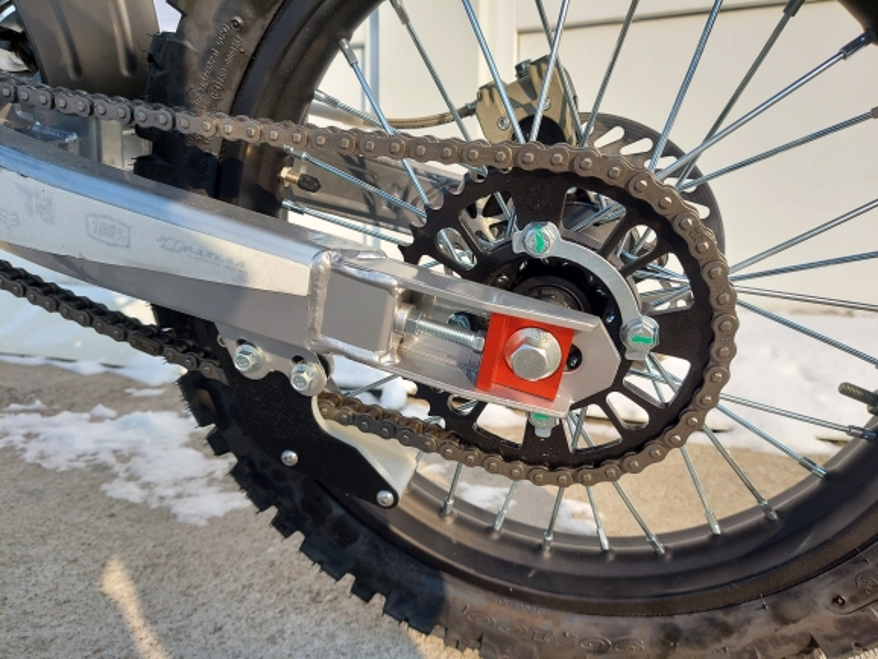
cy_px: 330
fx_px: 609
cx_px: 439
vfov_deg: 56.9
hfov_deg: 71.6
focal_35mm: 24
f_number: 1.8
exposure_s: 1/852
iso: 40
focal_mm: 5.23
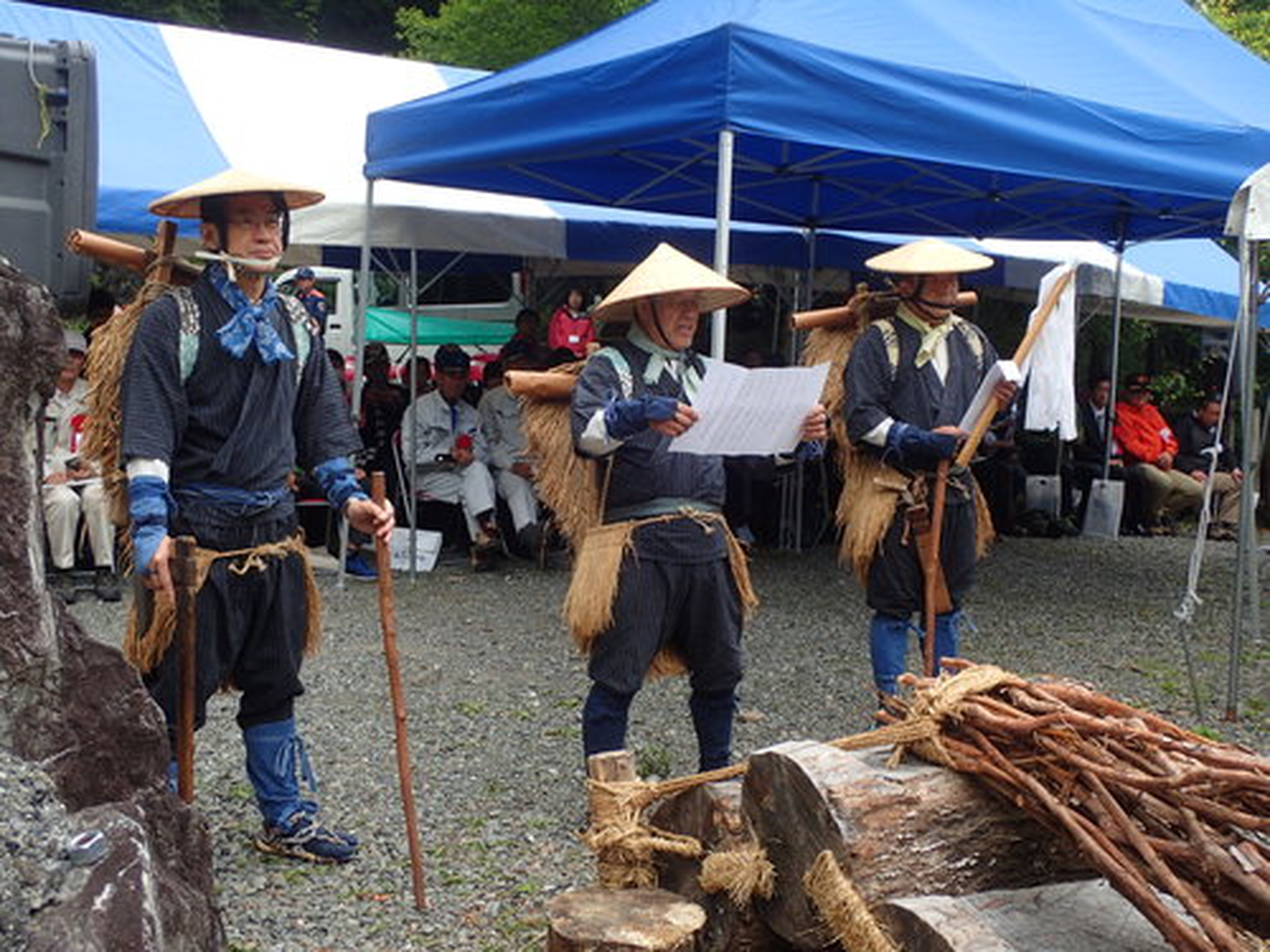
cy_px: 476
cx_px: 635
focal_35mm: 40
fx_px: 1468
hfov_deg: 46.8
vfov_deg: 36.0
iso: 100
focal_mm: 7.34
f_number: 4
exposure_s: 1/80
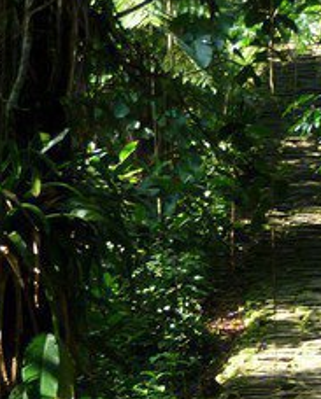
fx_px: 2335
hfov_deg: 7.8
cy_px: 385
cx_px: 326
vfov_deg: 9.7
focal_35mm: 197
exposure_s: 1/40
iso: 100
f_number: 4.6
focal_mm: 12.2
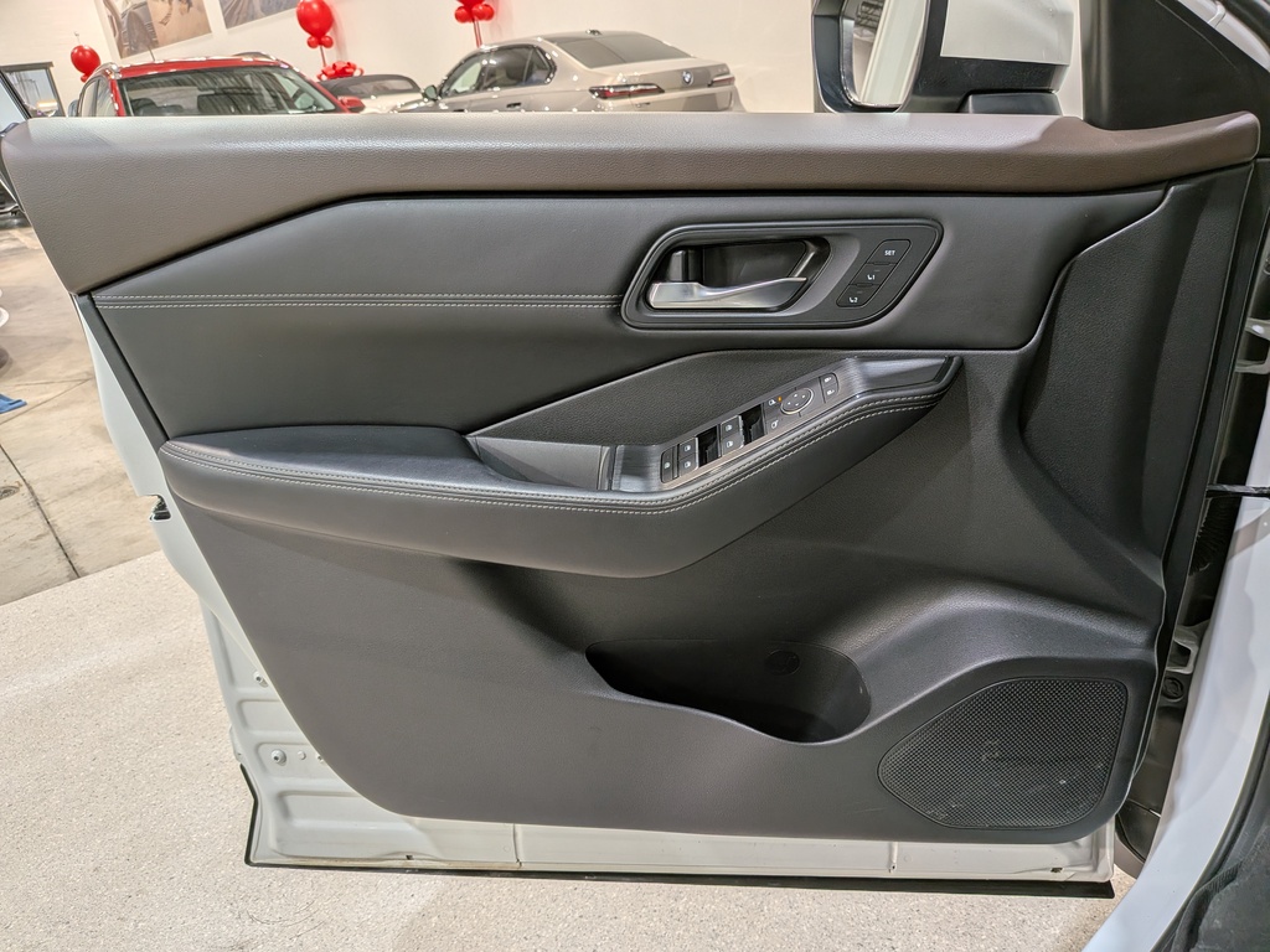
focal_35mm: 24
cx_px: 635
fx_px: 881
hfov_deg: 71.6
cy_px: 476
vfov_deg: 56.8
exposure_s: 1/190
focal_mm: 4.53
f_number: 1.7
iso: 27
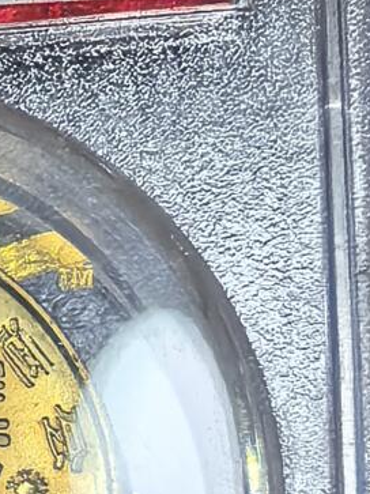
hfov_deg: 11.8
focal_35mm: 119
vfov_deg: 16.3
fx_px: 1697
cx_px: -207
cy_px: 463
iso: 125
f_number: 2.2
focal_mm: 1.68
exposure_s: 1/33.3
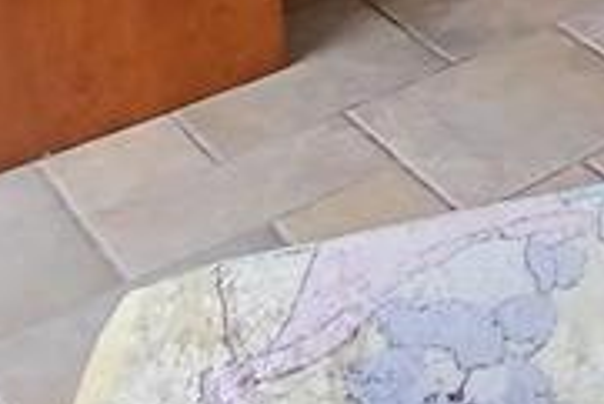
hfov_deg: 21.4
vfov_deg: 14.2
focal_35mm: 78
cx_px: 931
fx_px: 1310
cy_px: -444
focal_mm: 1.4
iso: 80
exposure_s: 1/50
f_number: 2.2
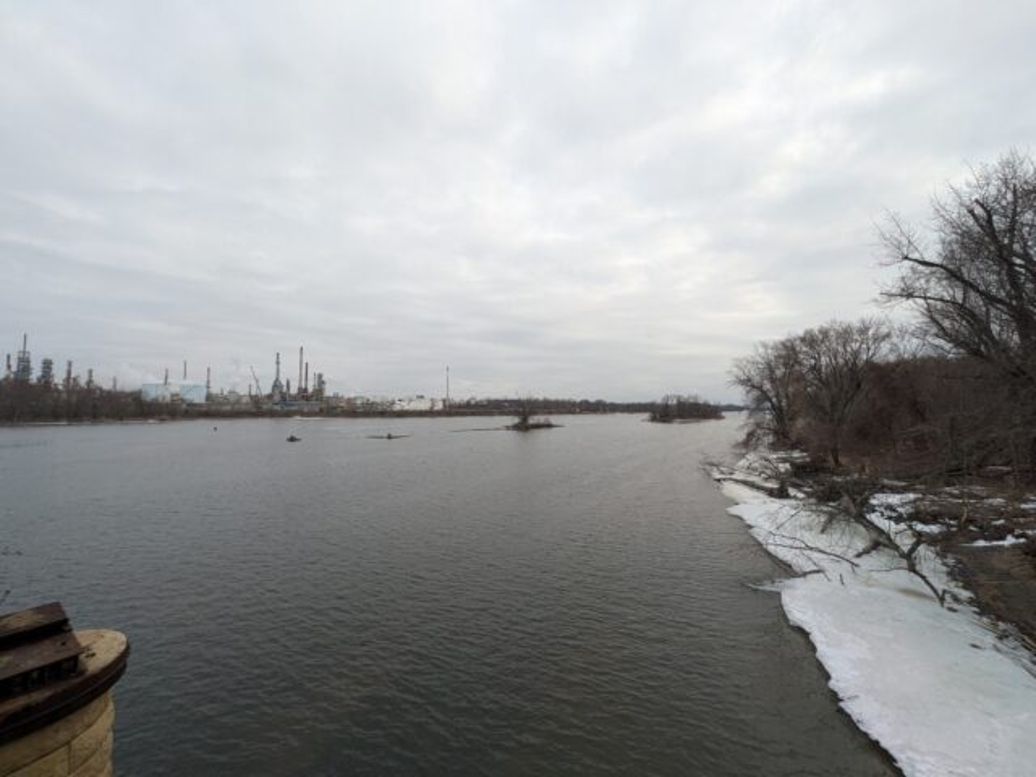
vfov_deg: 85.7
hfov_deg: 102.1
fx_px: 419
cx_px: 518
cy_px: 388
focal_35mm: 14
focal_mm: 1.85
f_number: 2.2
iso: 68
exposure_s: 1/917
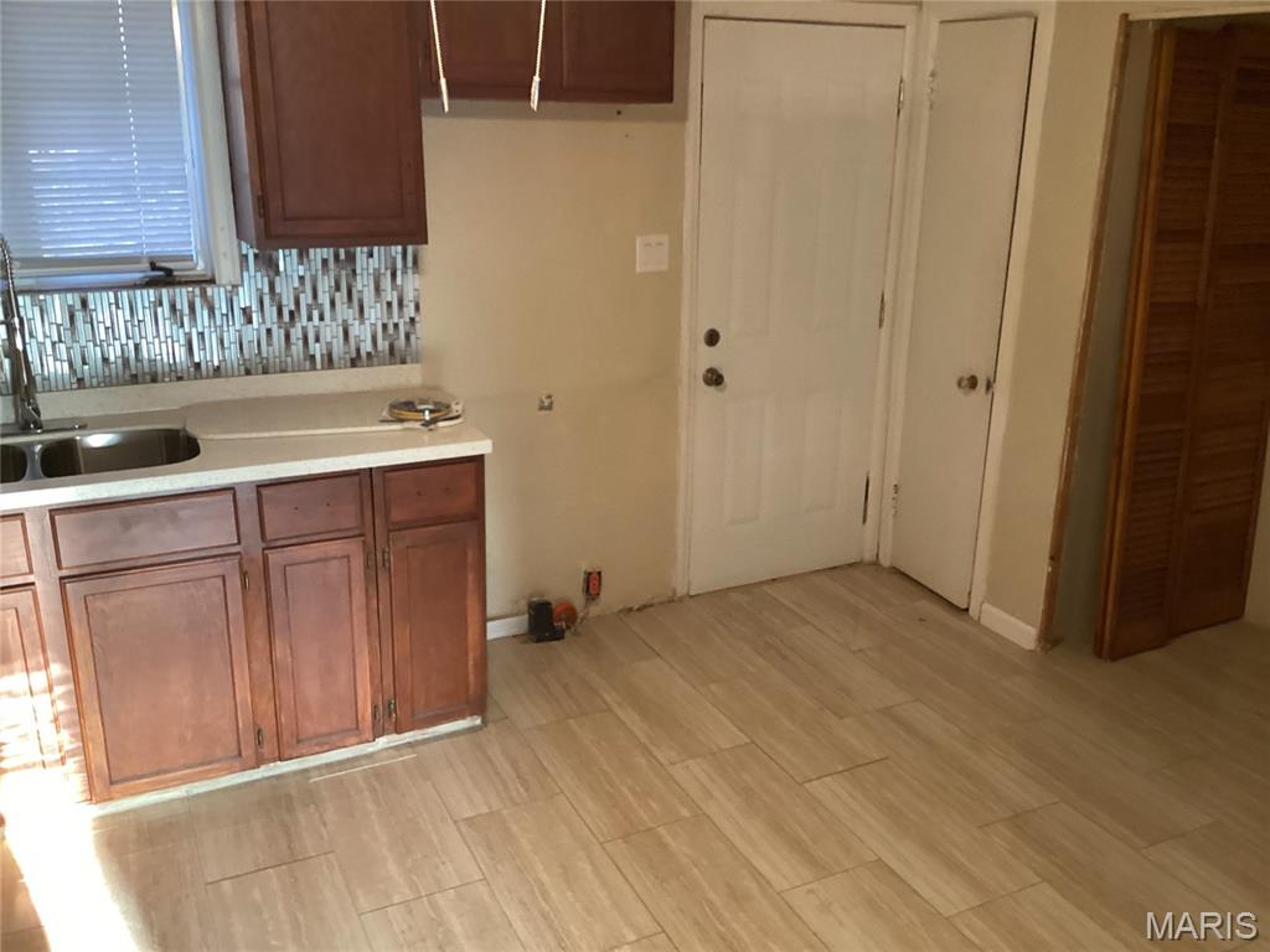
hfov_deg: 58.4
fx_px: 1137
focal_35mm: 31
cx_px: 635
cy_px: 476
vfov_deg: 45.4
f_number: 2.4
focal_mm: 3.3
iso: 320
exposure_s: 1/60
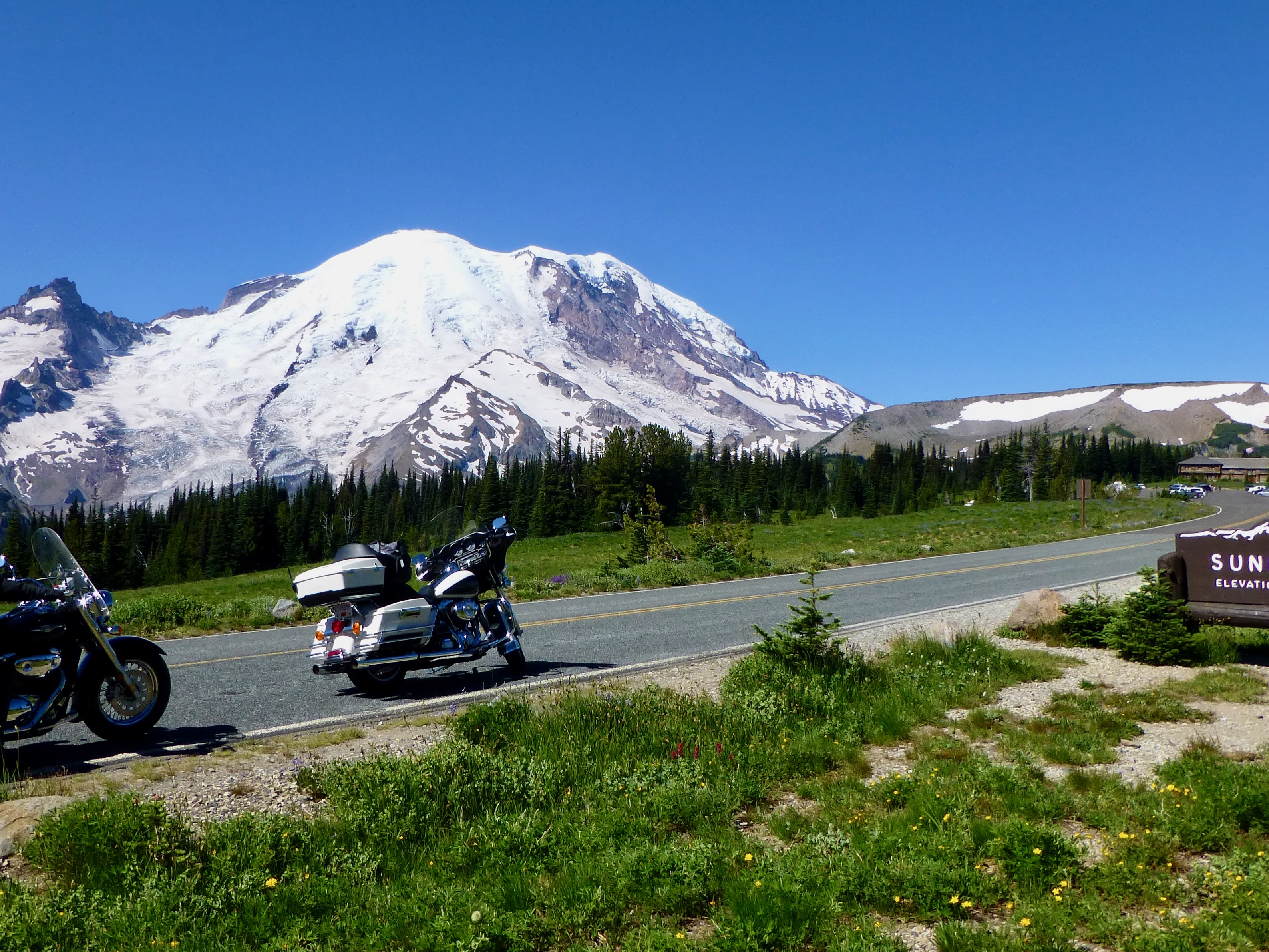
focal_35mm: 34
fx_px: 1246
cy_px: 417
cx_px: 561
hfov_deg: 53.8
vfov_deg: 41.7
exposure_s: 1/1300
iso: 100
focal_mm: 4.3
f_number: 4
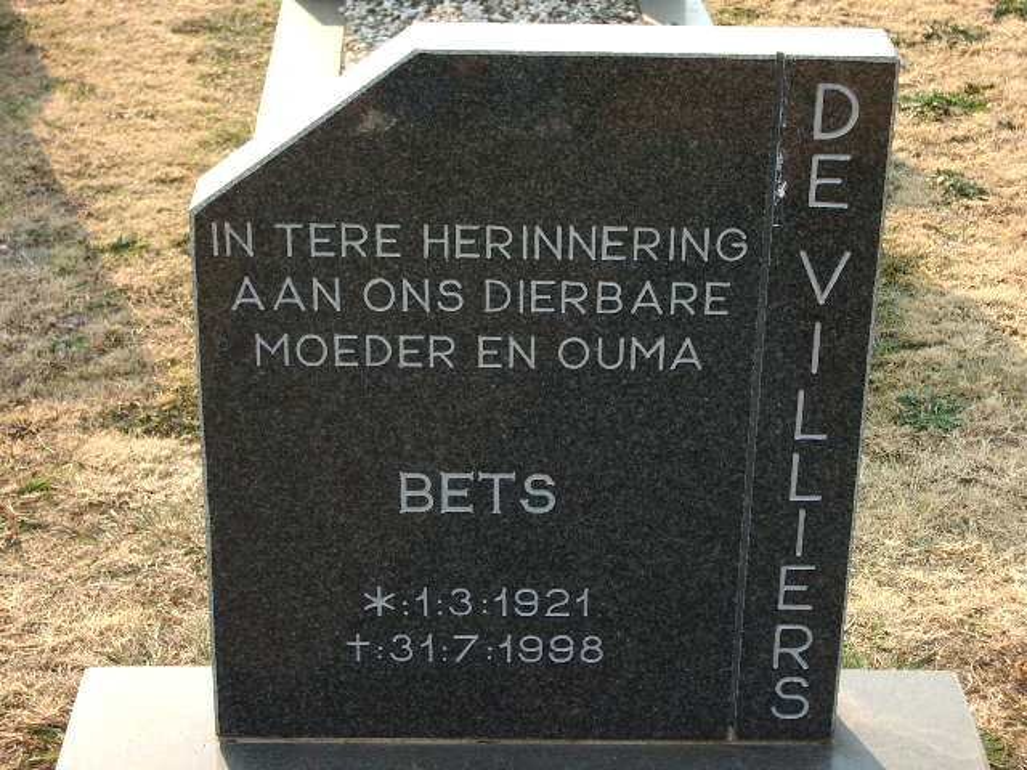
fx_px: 2195
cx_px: 514
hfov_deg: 26.3
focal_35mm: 74
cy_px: 385
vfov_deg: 19.9
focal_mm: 12.2
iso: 100
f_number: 3.9
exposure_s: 1/125
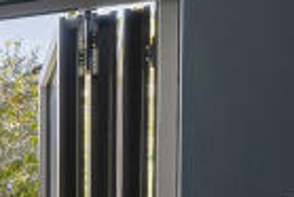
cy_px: 302
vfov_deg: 11.2
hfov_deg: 11.5
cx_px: -548
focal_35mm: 118
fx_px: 965
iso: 200
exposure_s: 1/30
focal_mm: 16
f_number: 9
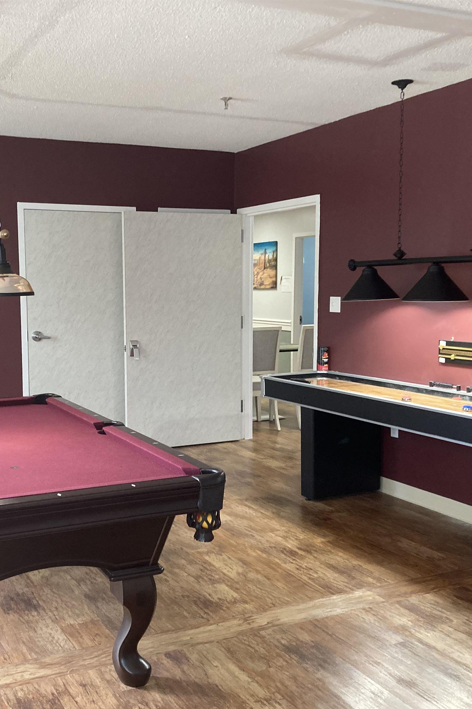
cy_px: 356
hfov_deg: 33.9
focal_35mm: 39
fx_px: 767
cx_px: 159
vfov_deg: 49.6
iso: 160
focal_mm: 3.99
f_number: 1.8
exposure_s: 1/60
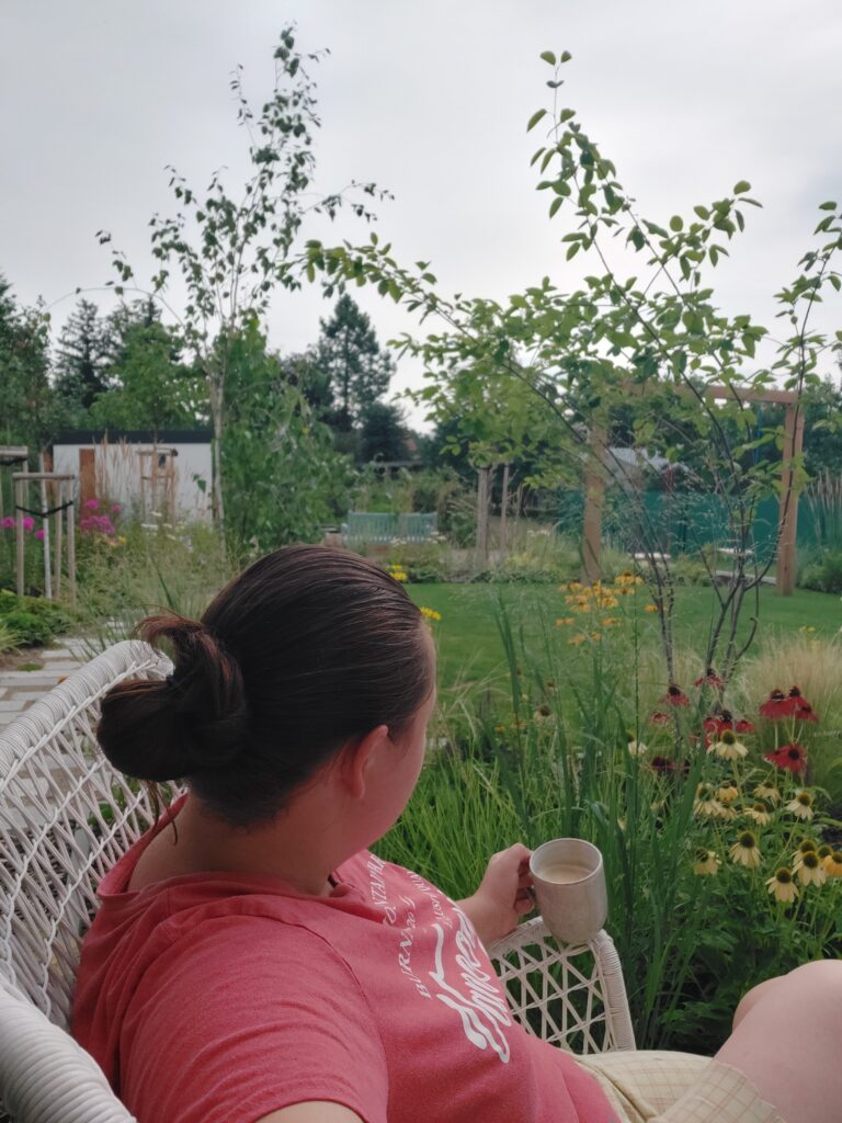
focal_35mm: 25
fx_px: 811
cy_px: 562
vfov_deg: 69.4
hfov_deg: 54.9
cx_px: 421
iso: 40
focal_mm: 3.75
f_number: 2.2
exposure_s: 1/632
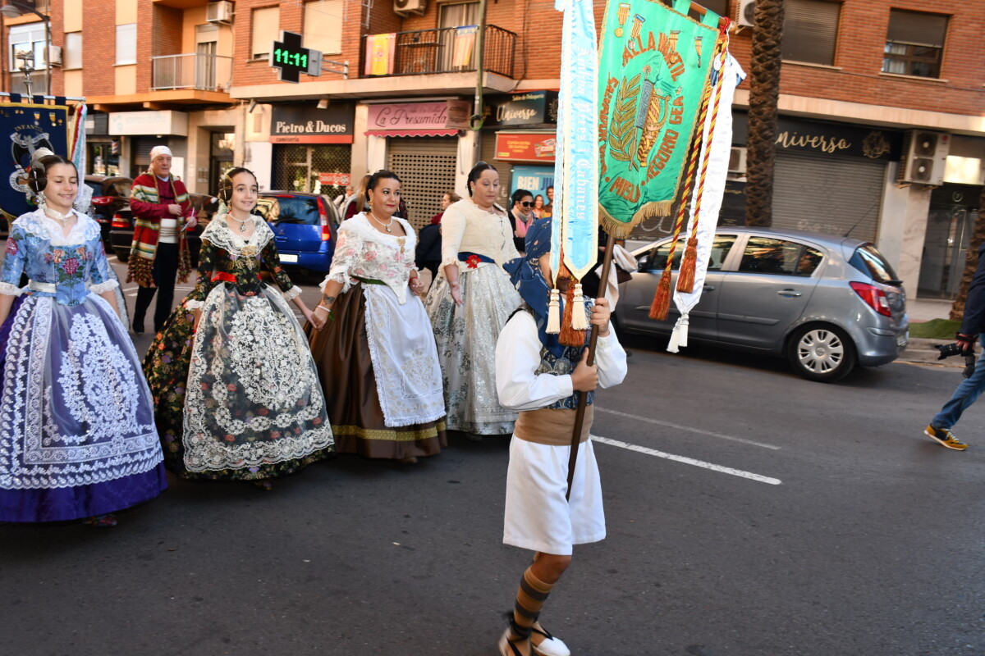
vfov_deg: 43.6
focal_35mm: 30
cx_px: 492
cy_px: 328
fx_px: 821
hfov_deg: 61.9
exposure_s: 1/100
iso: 200
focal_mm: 20
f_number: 5
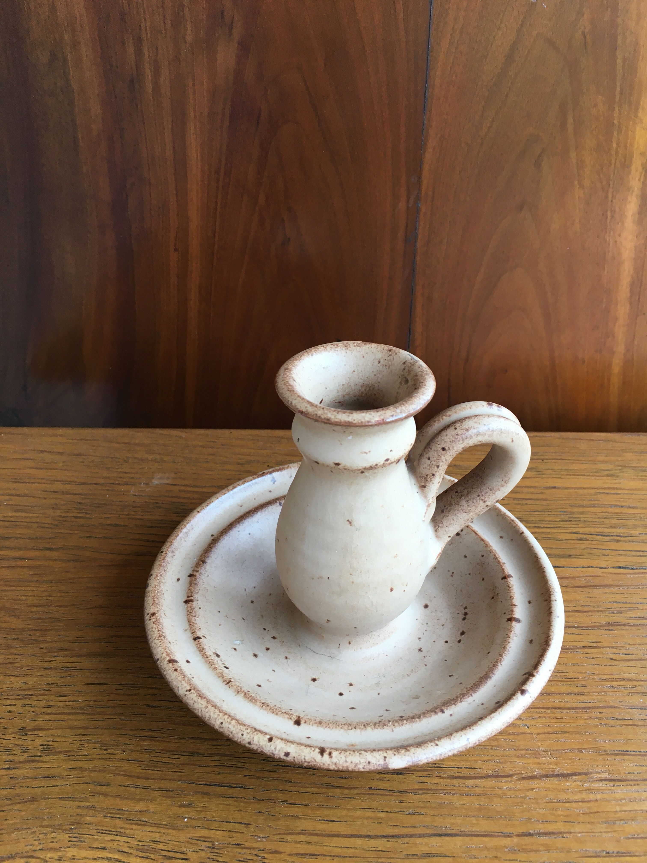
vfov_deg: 61.7
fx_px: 723
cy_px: 432
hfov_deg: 48.2
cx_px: 324
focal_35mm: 29
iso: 25
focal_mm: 4.15
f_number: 2.2
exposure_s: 1/33
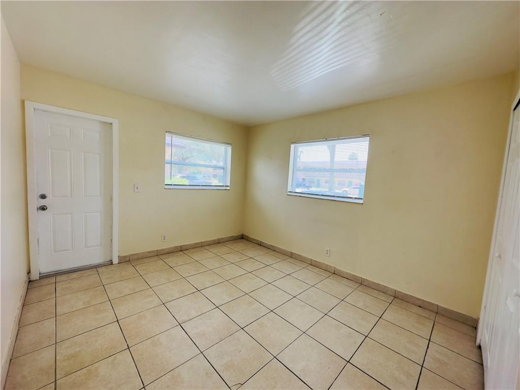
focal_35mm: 14
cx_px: 260
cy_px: 195
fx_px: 210
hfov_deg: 102.1
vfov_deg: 85.7
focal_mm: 2.22
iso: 40
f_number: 2.2
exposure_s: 1/133
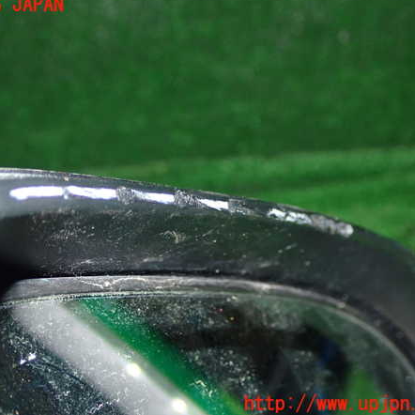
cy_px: 205
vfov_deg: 28.6
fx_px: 814
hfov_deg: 28.6
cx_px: 175
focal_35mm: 60
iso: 800
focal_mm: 9.01
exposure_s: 1/50
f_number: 9
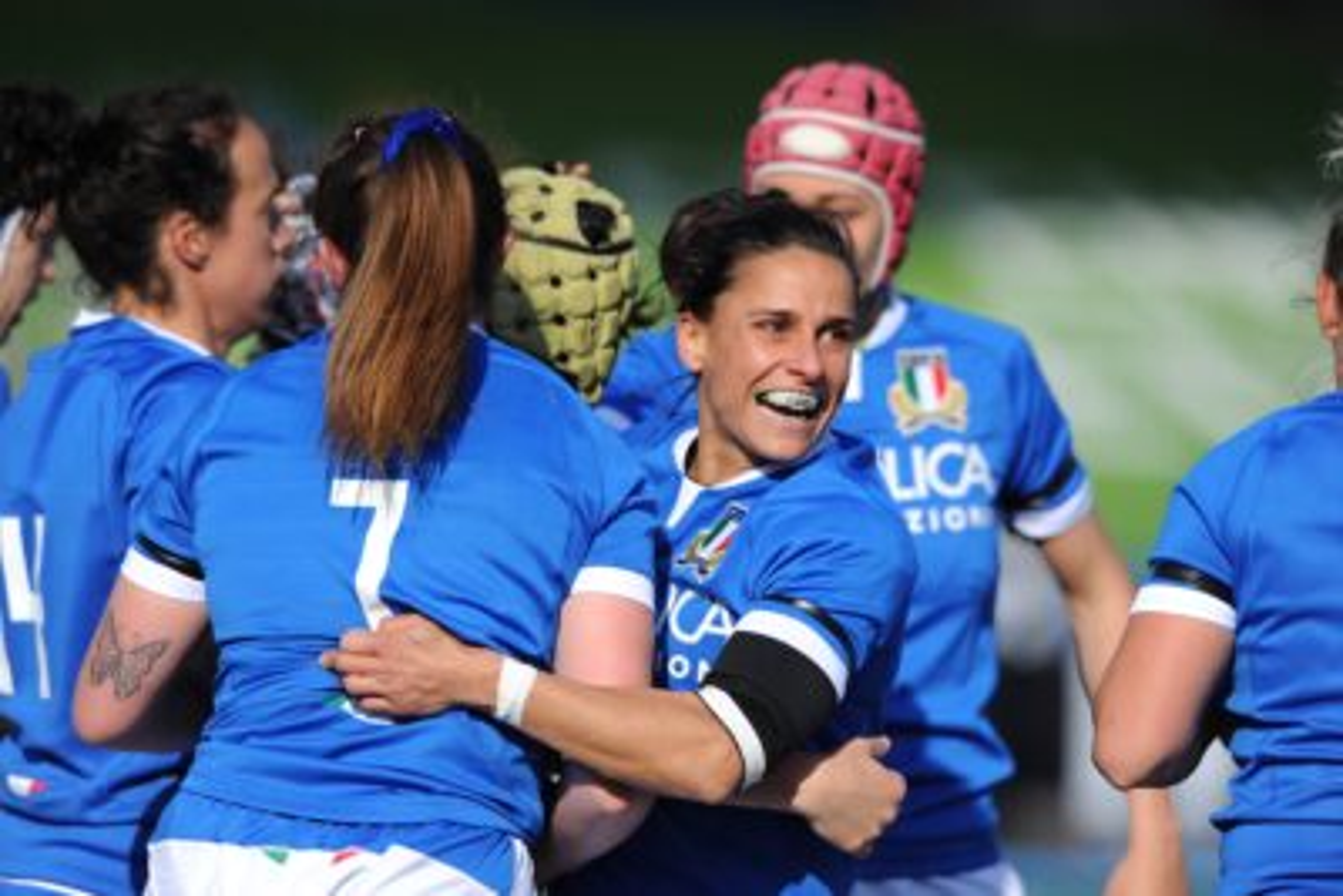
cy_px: 448
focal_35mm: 400
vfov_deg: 3.4
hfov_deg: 5.2
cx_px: 672
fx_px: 14927
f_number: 4
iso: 200
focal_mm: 400
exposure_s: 1/2500
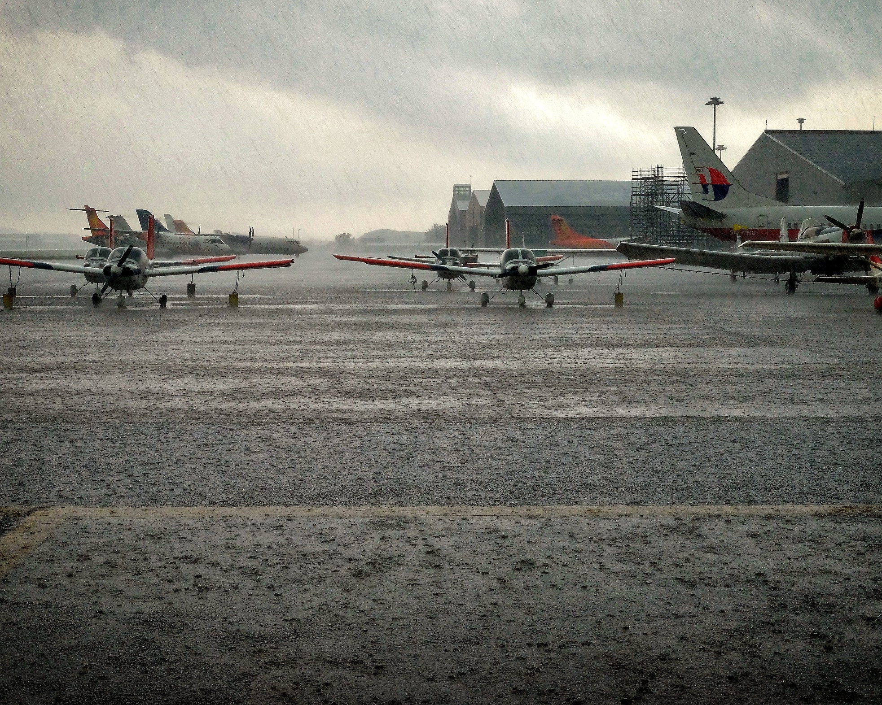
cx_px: 467
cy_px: 350
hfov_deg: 39.5
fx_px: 1227
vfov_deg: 32.1
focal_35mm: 47
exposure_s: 1/125
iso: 1250
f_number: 14
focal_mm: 27
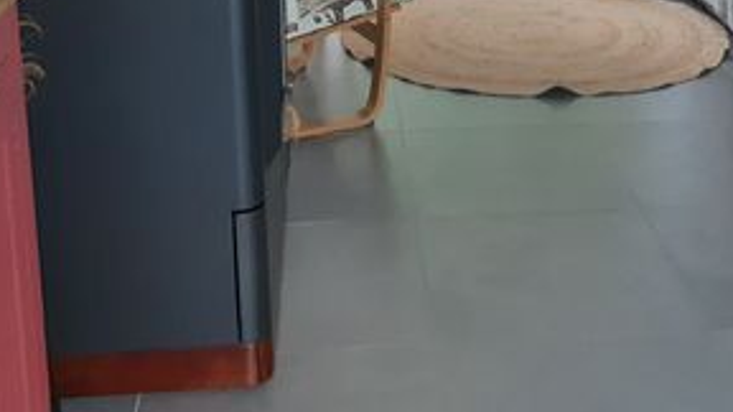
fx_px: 1147
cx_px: 384
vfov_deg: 18.8
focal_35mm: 59
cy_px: -135
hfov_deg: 35.4
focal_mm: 3.92
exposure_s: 1/100
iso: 250
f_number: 1.7
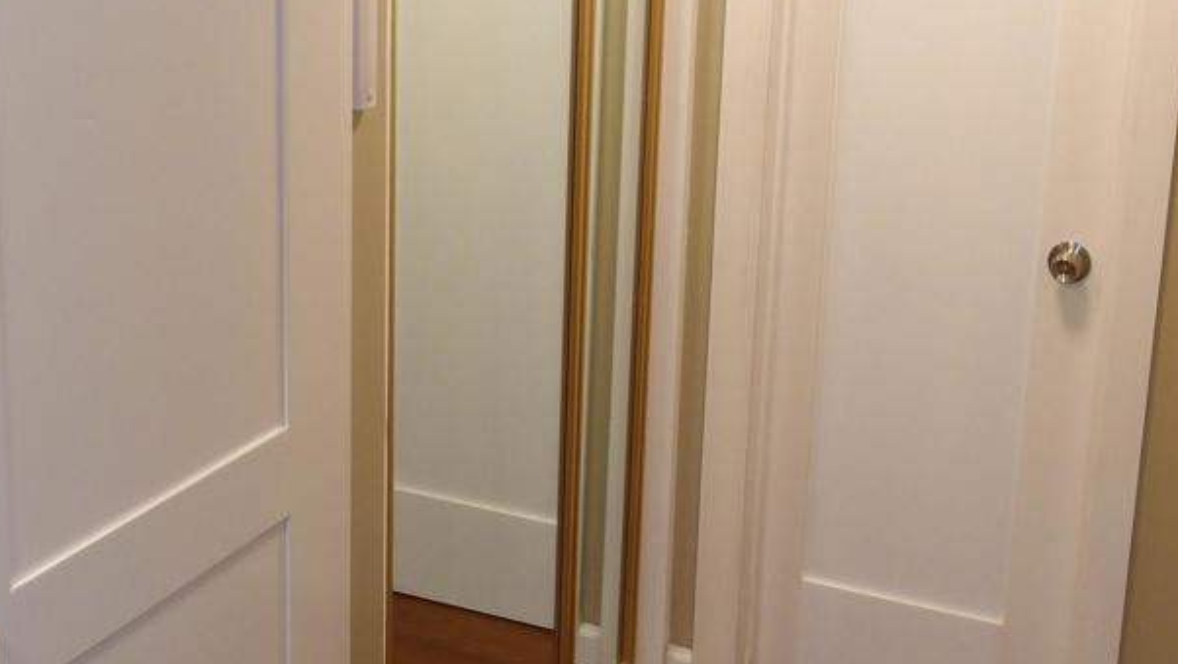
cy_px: 166
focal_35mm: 50
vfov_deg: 23.7
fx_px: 1562
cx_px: 667
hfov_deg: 41.2
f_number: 3
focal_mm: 4.9
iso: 206
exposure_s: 1/60
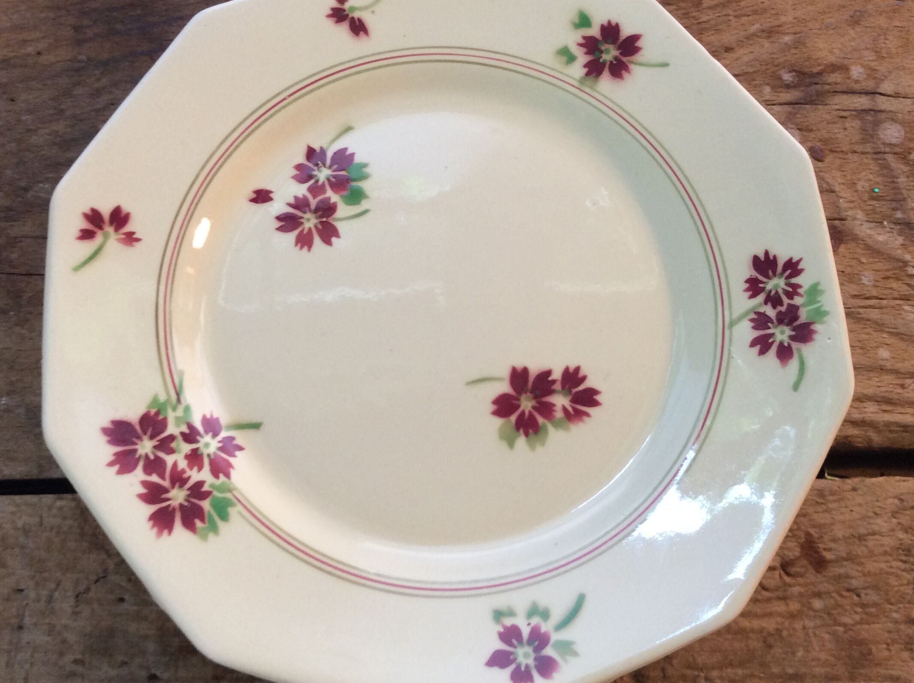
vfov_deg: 36.7
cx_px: 436
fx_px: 1028
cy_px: 335
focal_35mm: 39
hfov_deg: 47.9
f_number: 2.4
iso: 80
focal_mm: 3.3
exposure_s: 1/25
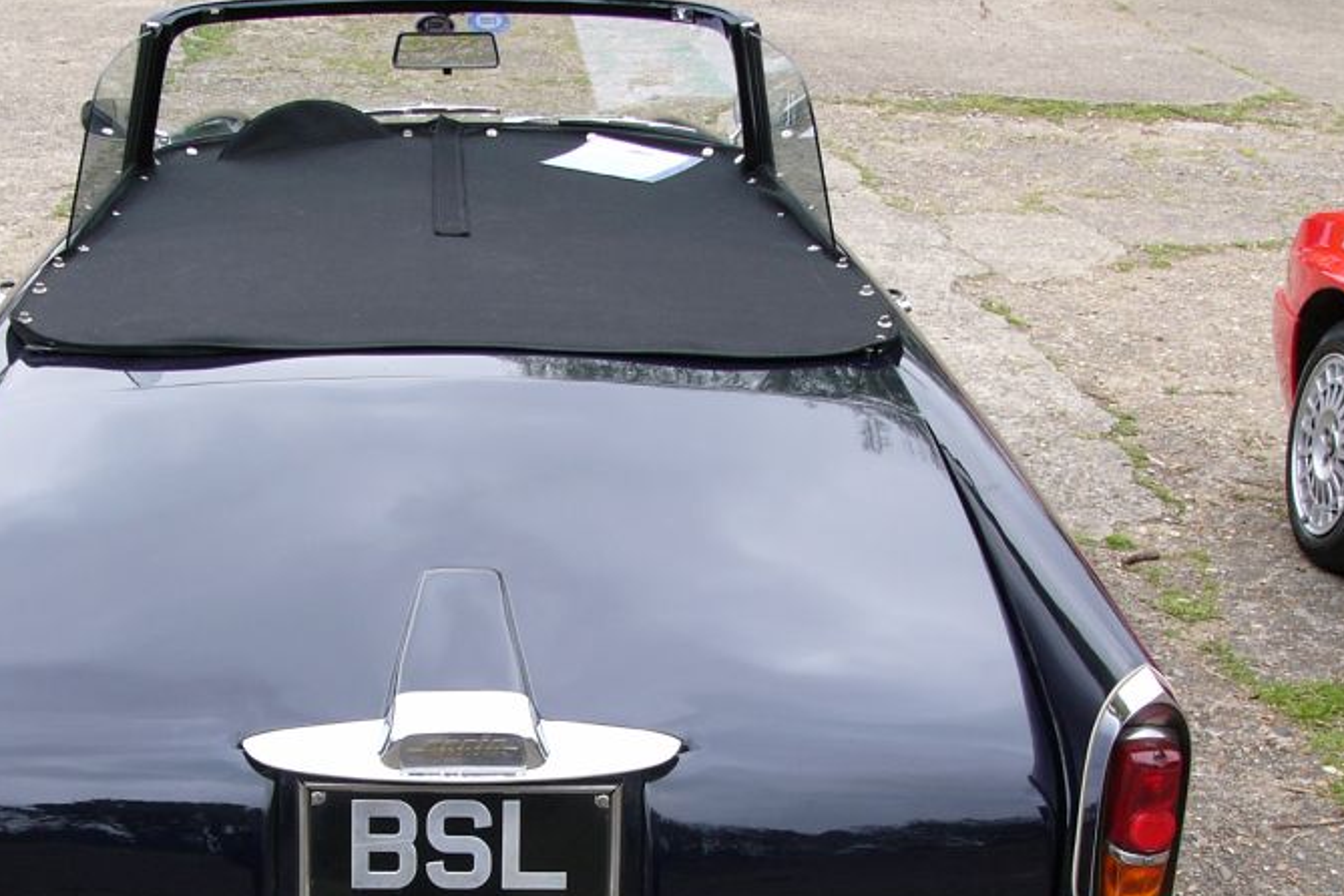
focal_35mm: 56
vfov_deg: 24.0
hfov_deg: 35.4
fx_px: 2091
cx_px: 472
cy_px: 645
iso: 50
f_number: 4
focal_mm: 6
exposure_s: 1/100
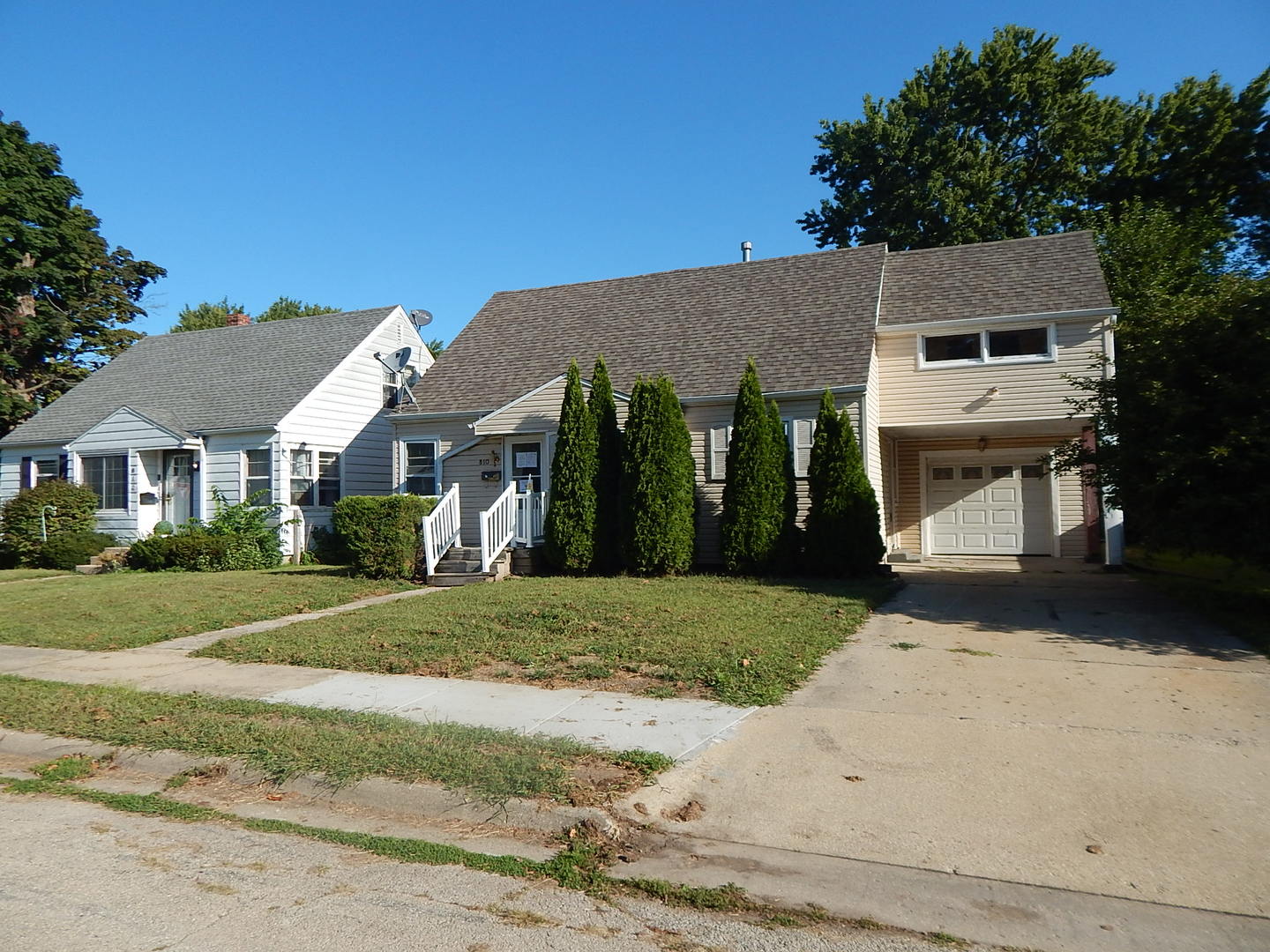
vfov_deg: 61.1
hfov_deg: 76.4
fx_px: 807
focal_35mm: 22
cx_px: 635
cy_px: 476
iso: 125
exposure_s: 1/400
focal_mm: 4
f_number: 6
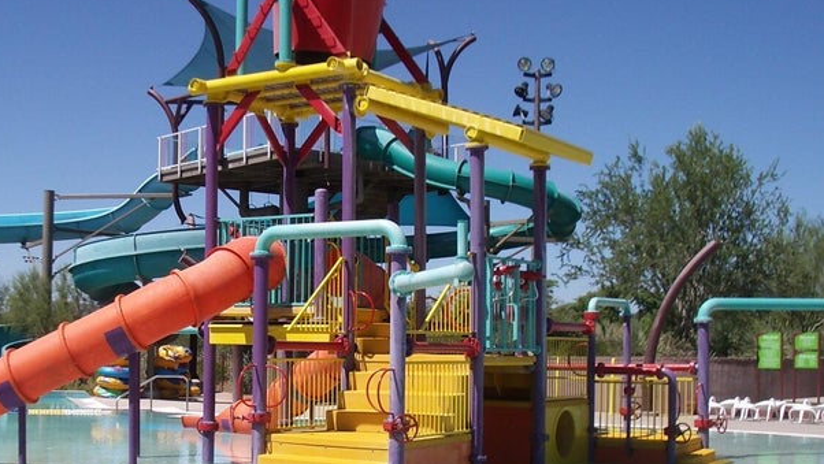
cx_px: 258
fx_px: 1180
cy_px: 297
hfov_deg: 38.0
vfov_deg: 22.2
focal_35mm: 54
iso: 80
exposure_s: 1/800
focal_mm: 5.8
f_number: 4.3
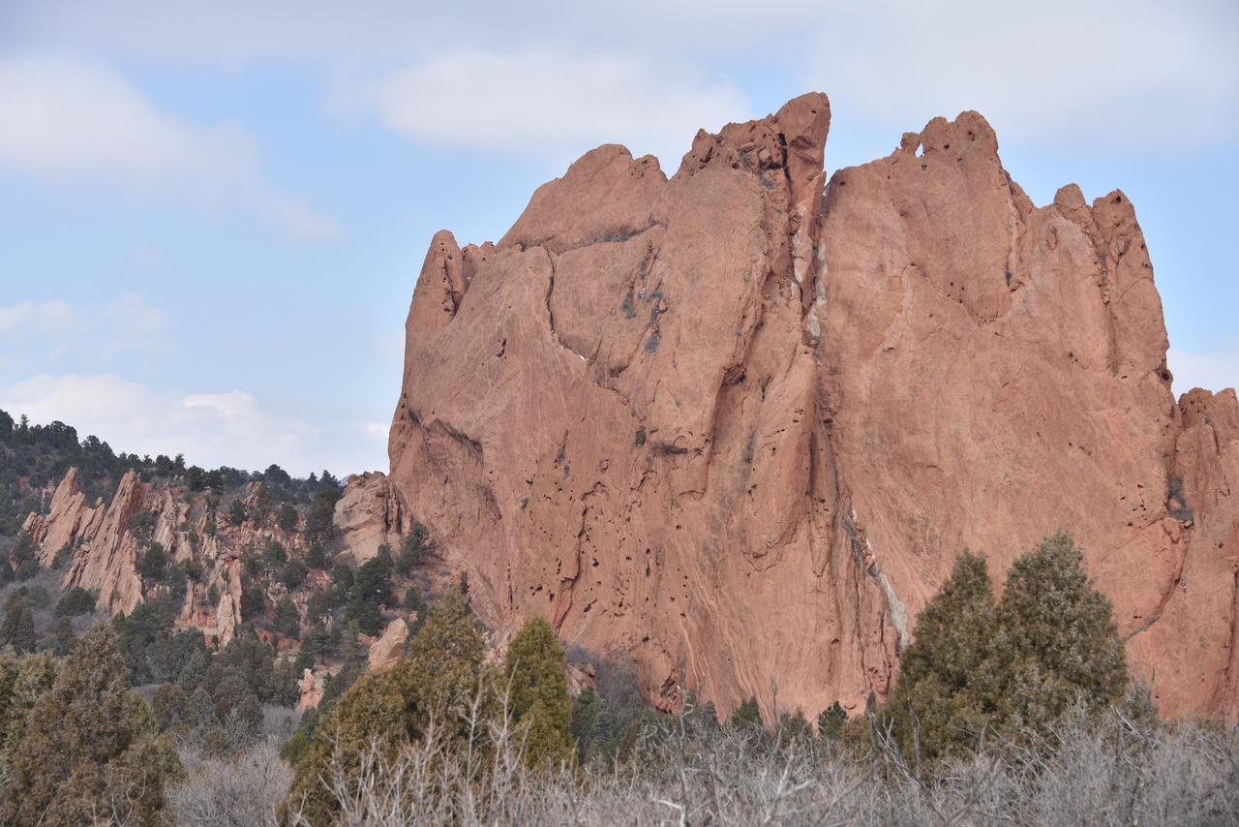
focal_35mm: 85
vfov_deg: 16.1
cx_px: 620
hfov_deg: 23.9
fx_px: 2926
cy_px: 414
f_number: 7.1
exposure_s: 1/320
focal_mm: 85
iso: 100
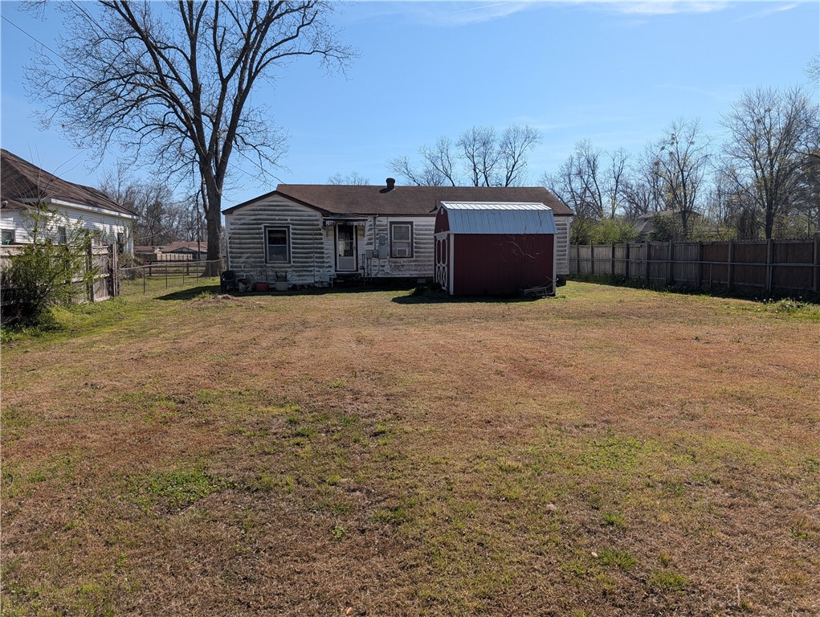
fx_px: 569
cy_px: 308
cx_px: 410
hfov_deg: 71.5
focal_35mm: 24
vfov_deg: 56.9
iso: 20
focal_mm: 6.9
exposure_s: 1/1160
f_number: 1.68
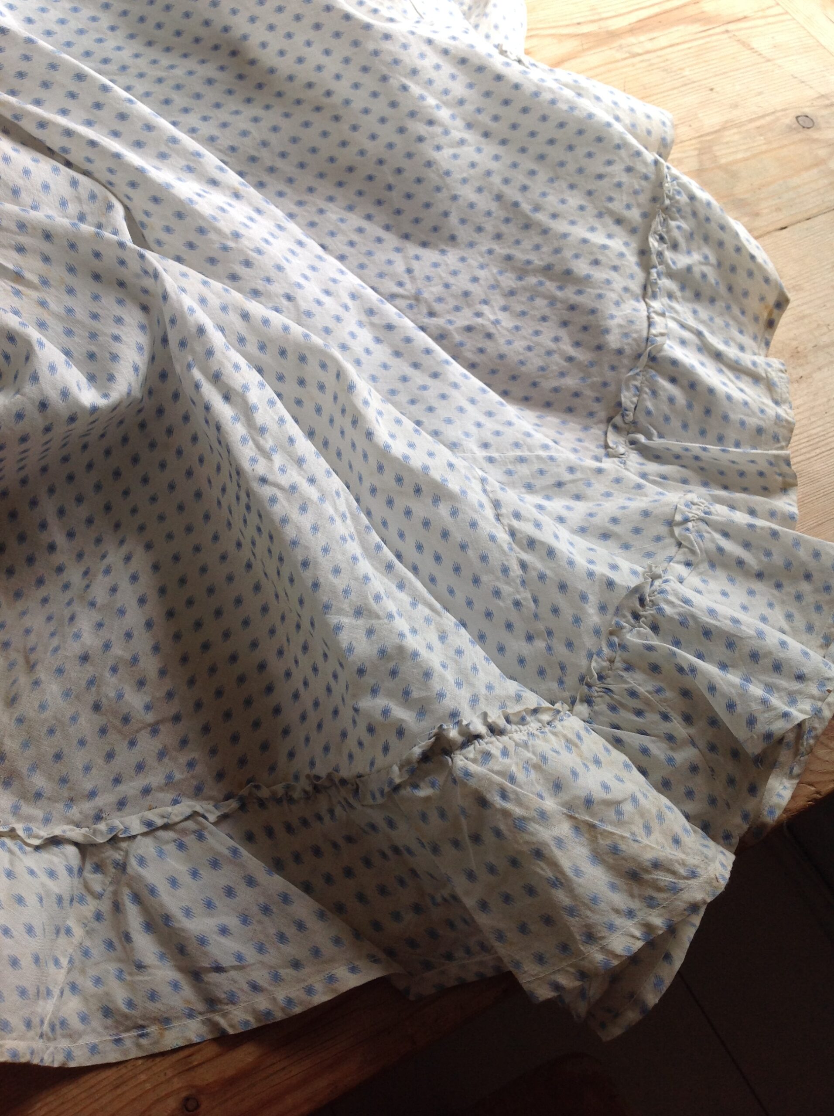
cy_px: 558
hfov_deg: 40.6
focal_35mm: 35
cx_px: 417
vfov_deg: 52.7
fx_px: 1127
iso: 64
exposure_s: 1/120
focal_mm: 4.28
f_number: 2.4
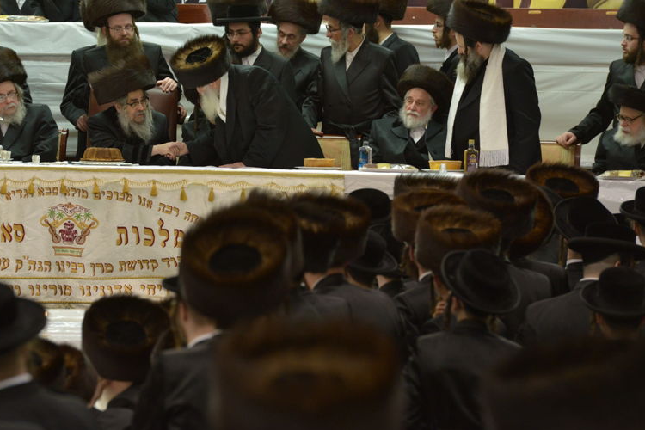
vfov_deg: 5.0
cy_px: 149
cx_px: 207
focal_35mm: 273
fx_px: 4891
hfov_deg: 7.5
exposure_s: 1/125
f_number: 5.6
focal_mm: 200
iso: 1600
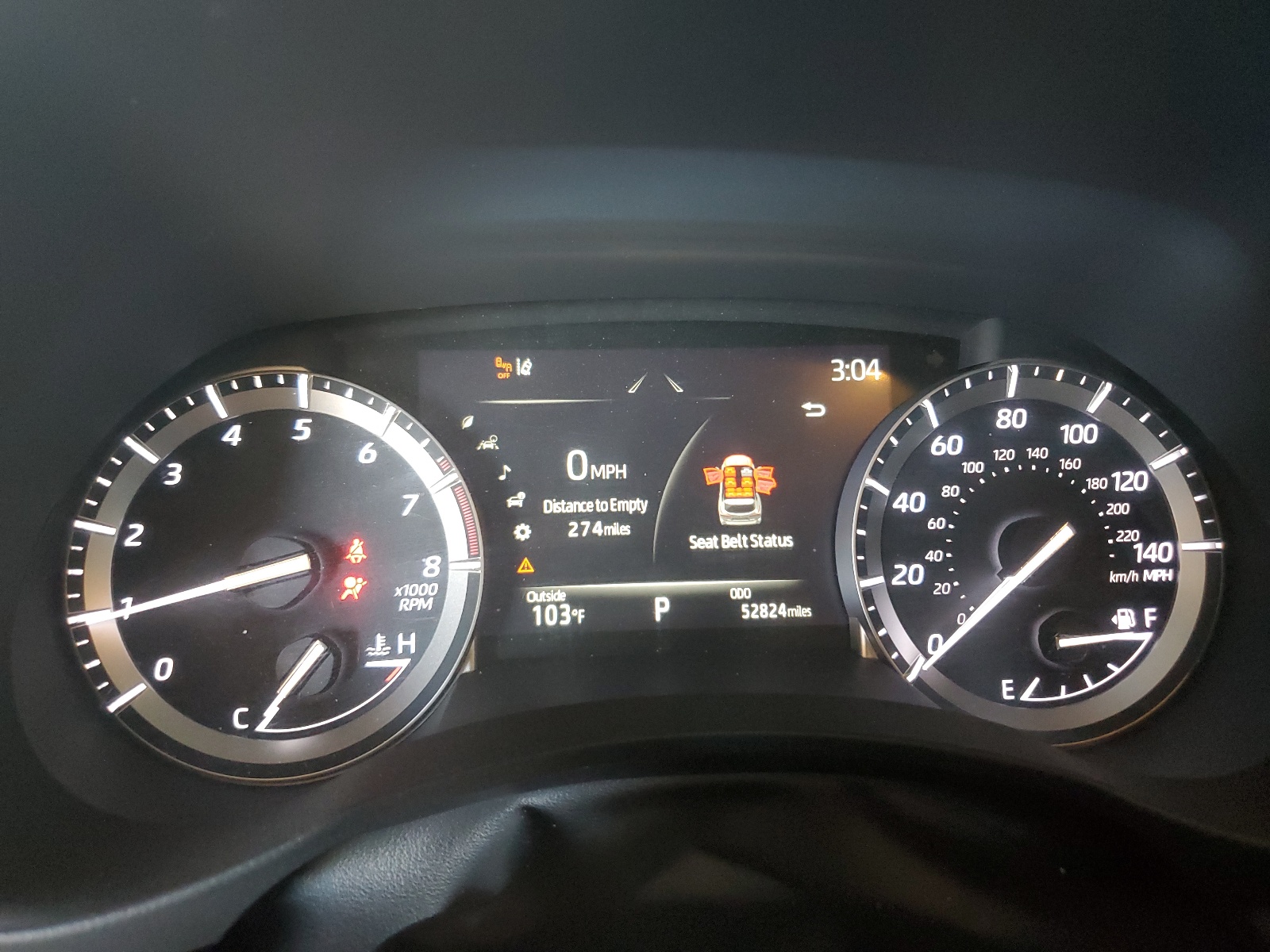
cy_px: 476
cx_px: 635
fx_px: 954
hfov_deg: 67.3
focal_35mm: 26
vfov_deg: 53.1
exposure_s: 1/40
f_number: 1.5
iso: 345
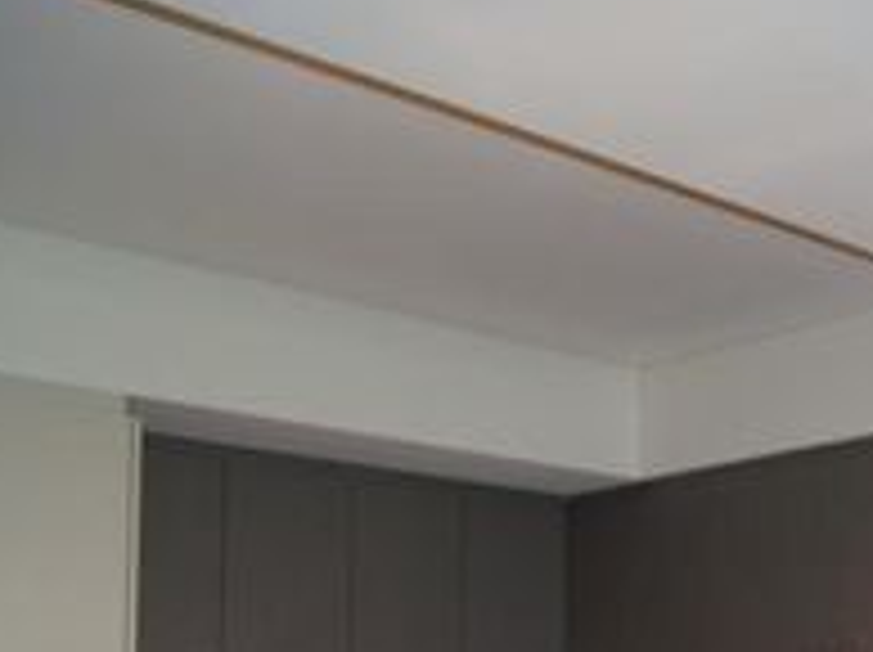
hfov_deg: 28.7
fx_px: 1587
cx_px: 882
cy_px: 659
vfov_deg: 22.3
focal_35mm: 63
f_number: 5.6
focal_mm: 18
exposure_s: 1/60
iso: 400
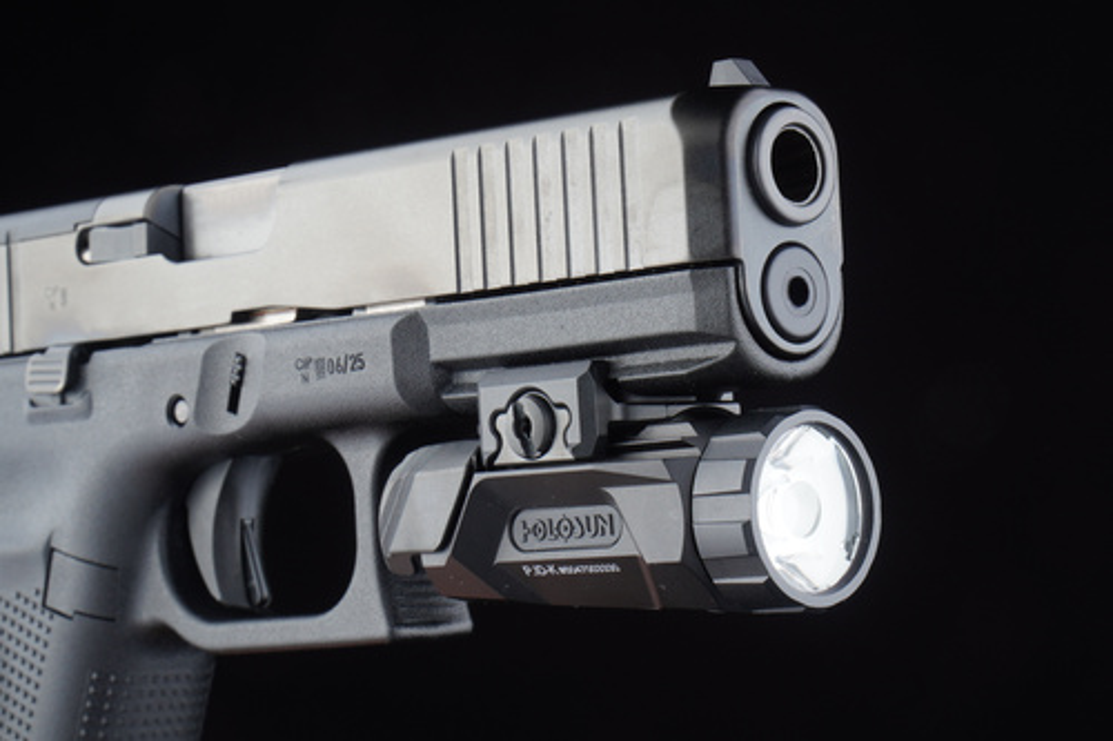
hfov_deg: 25.5
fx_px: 2457
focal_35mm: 80
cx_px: 556
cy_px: 370
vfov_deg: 17.2
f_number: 16
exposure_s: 1/200
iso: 200
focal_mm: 53
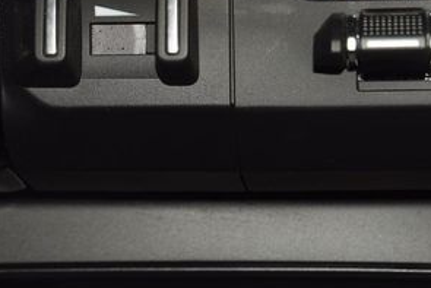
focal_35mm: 228
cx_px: 112
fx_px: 2731
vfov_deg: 6.0
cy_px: -12
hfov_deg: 9.0
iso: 100
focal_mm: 70
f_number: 8
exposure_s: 1/125
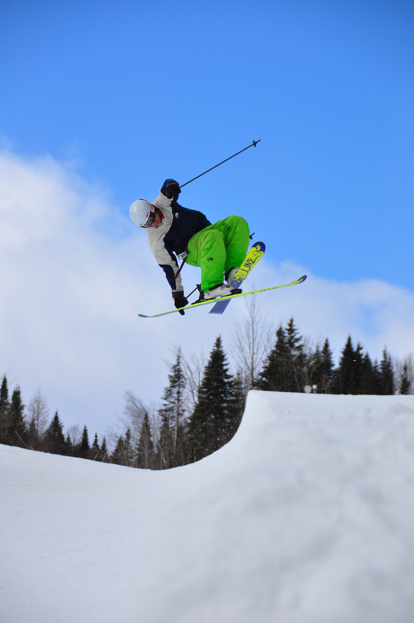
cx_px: 207
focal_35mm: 142
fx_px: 2464
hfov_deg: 9.6
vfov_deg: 14.4
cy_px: 312
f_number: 5.6
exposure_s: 1/1000
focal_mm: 95
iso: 200
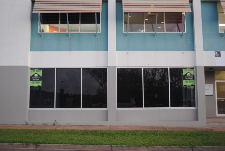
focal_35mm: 36
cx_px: 112
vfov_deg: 37.0
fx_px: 225
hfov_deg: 53.1
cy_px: 76
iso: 400
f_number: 4
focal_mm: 24
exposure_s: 1/15
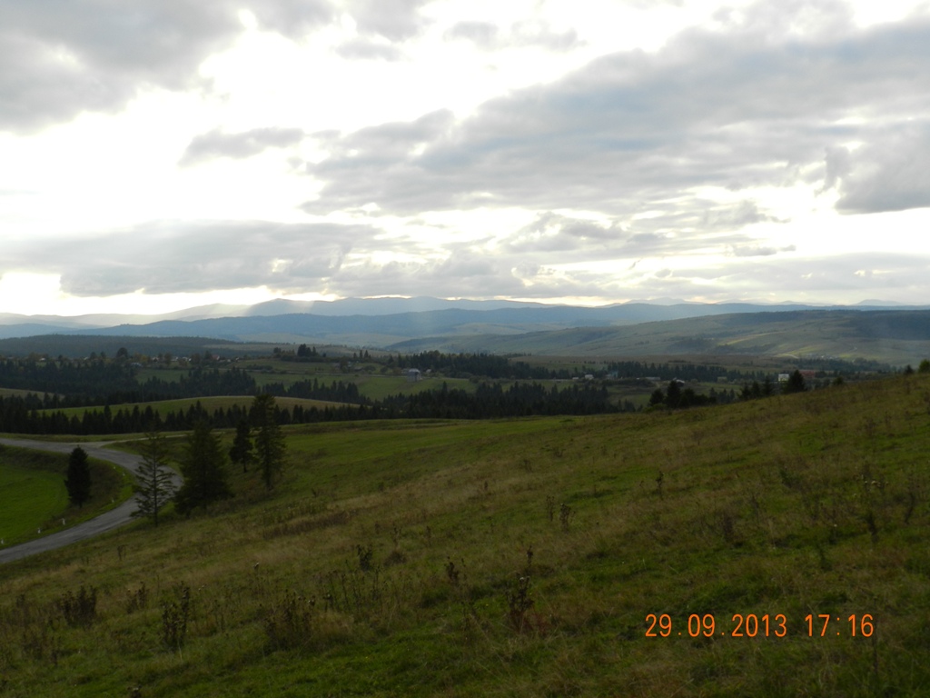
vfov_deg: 37.7
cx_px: 465
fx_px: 1021
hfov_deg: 49.0
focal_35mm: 38
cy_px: 349
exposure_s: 1/400
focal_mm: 6.7
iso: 160
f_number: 4
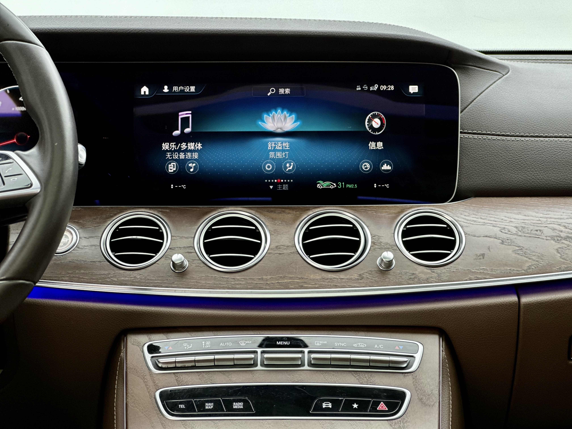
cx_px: 286
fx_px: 1272
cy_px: 214
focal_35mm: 77
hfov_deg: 25.3
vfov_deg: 19.1
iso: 125
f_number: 2.8
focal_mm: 9
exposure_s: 1/33
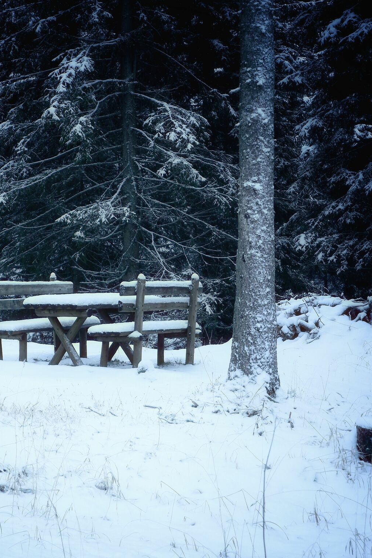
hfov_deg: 13.8
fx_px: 1534
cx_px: 86
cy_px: 166
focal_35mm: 99
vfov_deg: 20.5
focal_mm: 42
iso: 200
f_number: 5.6
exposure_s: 1/80
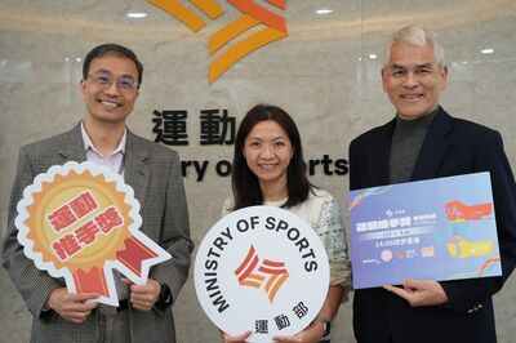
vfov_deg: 27.5
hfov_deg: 40.4
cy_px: 172
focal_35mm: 49
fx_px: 702
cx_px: 258
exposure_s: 1/125
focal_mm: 49
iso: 2000
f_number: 6.3
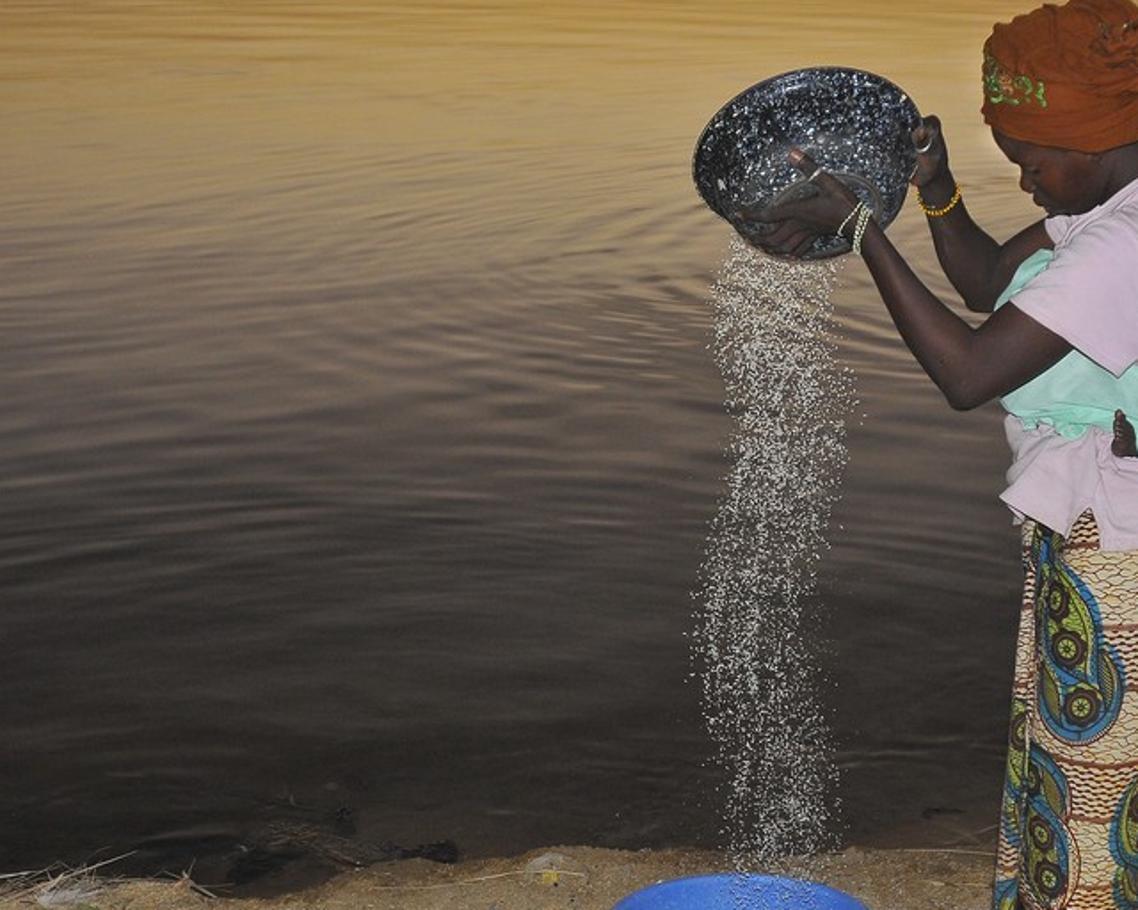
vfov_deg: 28.1
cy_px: 531
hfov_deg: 34.6
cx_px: 681
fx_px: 1819
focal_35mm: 54
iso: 640
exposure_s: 1/60
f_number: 5.6
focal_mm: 24
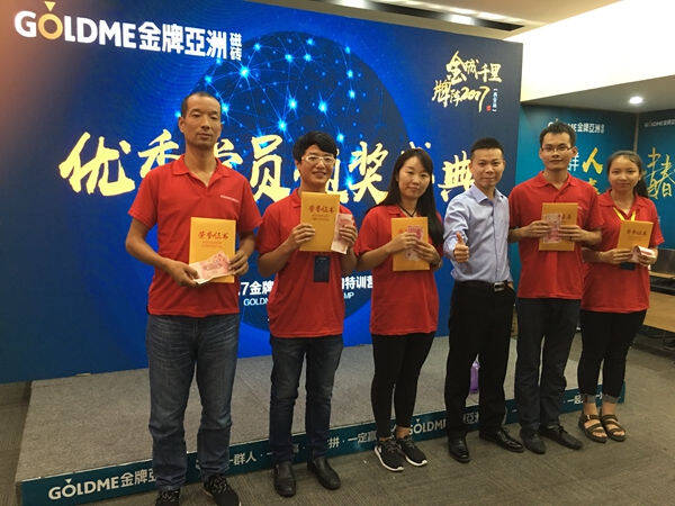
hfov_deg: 61.7
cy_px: 253
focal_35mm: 29
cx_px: 338
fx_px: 565
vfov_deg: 48.2
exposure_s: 1/10
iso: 80
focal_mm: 4.15
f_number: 2.2
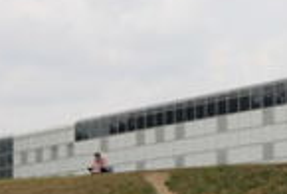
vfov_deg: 5.4
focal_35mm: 259
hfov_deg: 7.7
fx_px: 2073
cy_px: 81
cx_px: 491
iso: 110
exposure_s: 1/1000
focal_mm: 34
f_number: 4.5
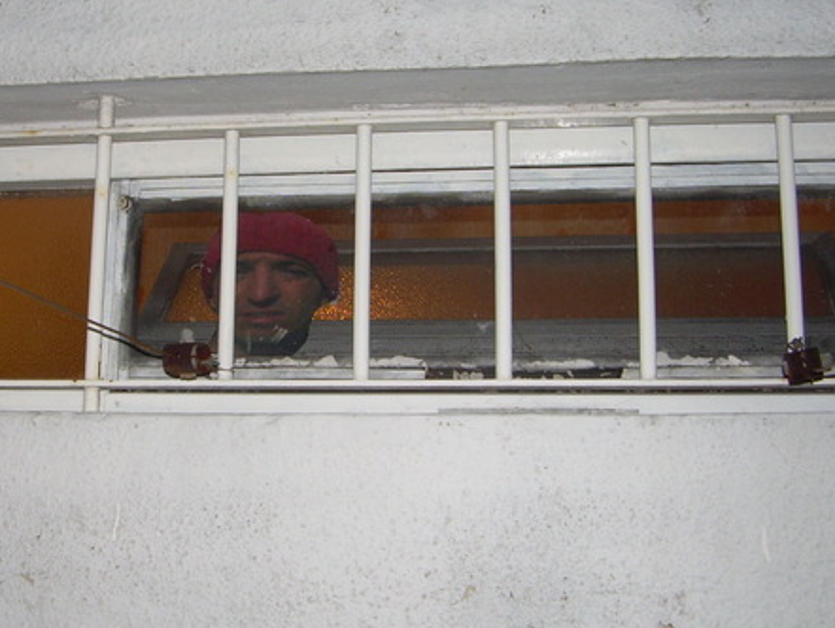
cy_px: 236
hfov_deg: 34.7
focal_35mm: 55
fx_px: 1327
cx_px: 295
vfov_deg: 26.5
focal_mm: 6.3
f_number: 2.8
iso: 50
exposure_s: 1/60
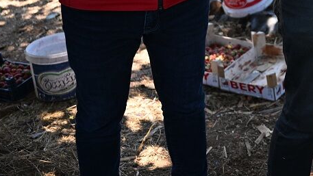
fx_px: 742
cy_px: -106
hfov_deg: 22.0
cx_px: 375
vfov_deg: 12.7
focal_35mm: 89
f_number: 2.8
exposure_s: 1/1250
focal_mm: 30.5
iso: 320
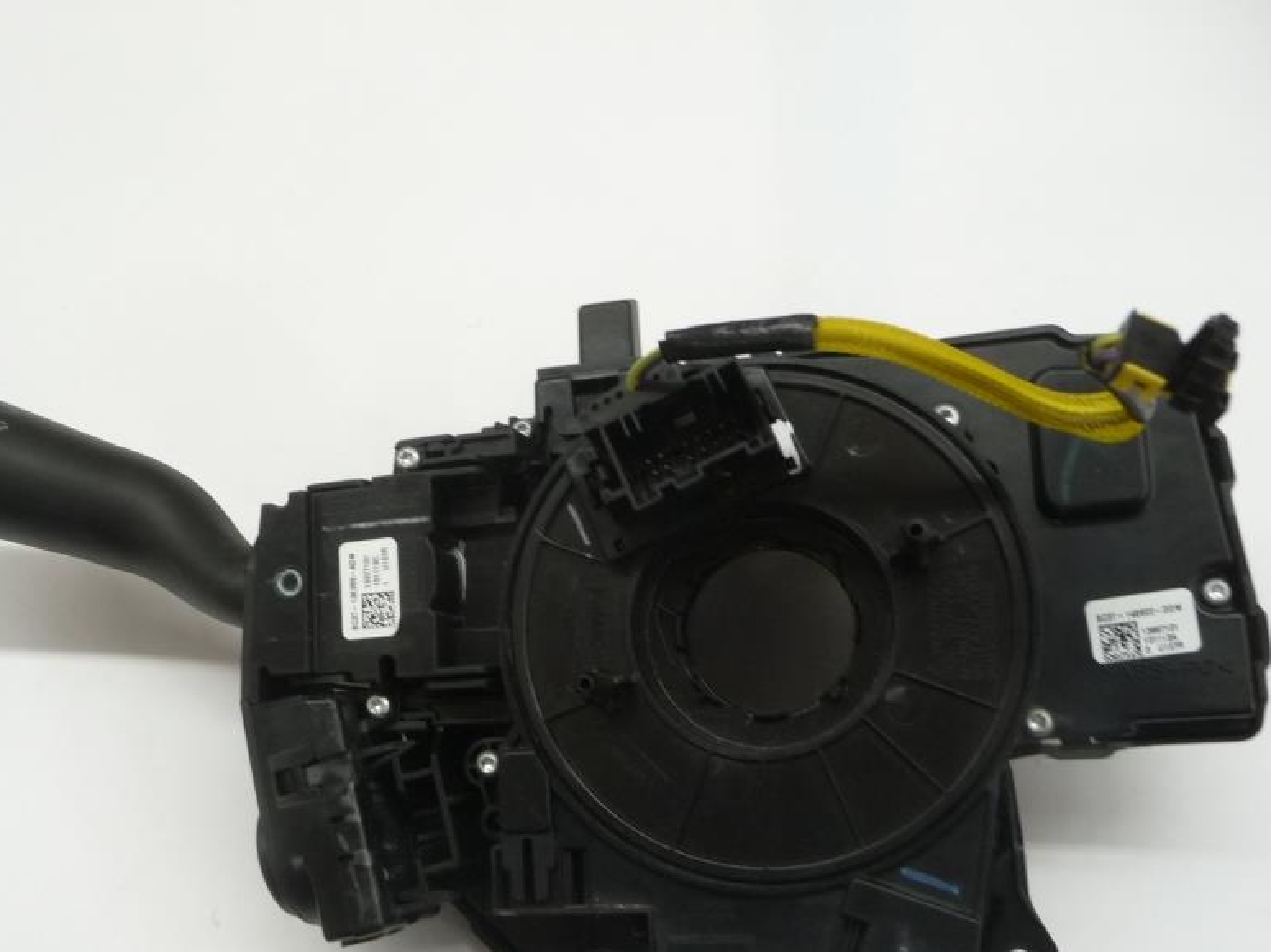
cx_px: 520
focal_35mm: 37
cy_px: 603
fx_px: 1358
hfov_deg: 49.9
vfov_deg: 38.4
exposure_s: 1/30
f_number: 3.3
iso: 250
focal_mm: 4.7
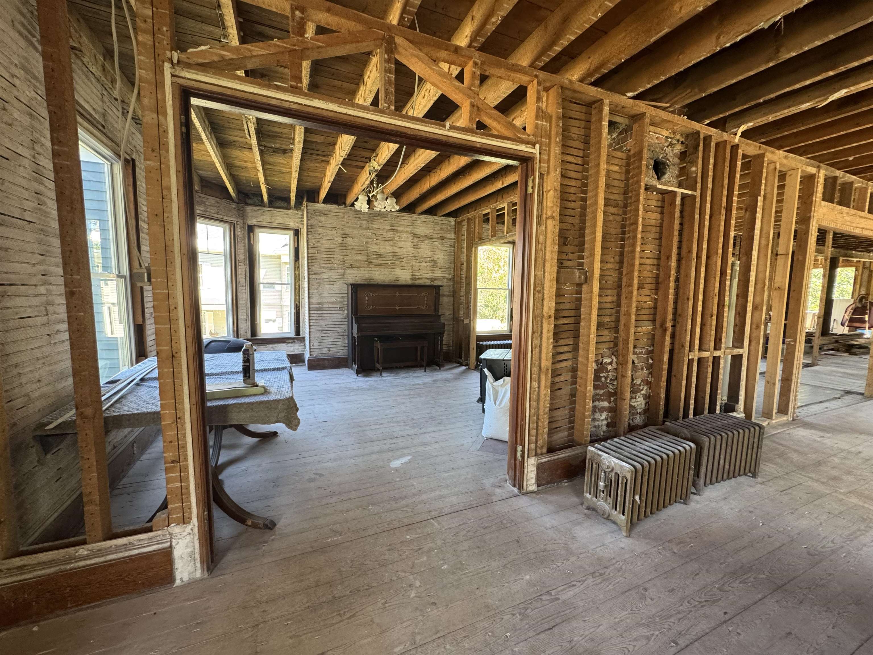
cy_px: 328
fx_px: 353
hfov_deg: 102.1
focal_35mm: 14
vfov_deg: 85.7
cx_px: 436
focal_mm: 2.22
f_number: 2.2
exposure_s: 1/99
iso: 320
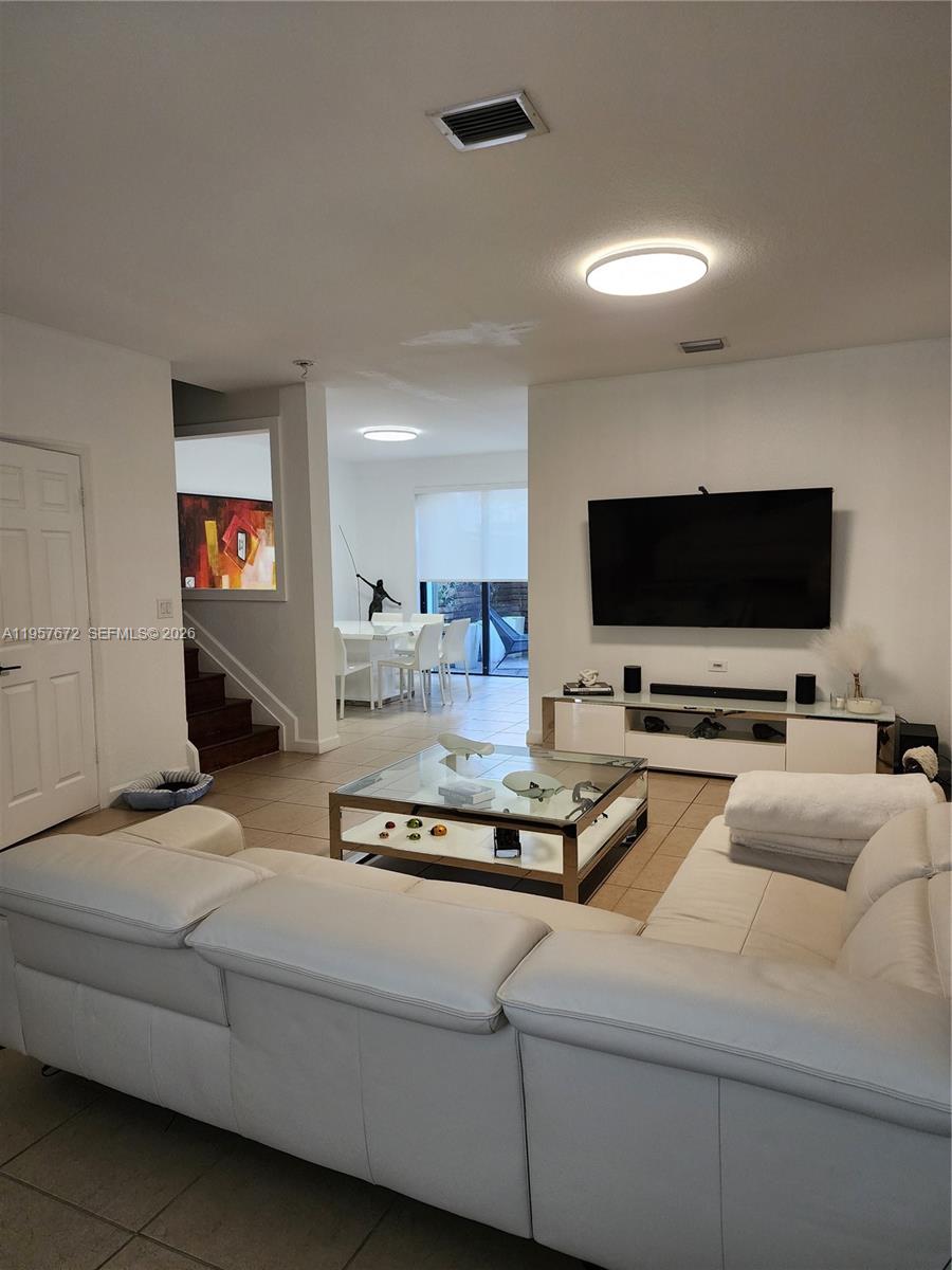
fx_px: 843
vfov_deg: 73.9
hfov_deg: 58.9
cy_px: 635
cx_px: 476
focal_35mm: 23
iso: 400
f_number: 1.8
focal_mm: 6.4
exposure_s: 1/120
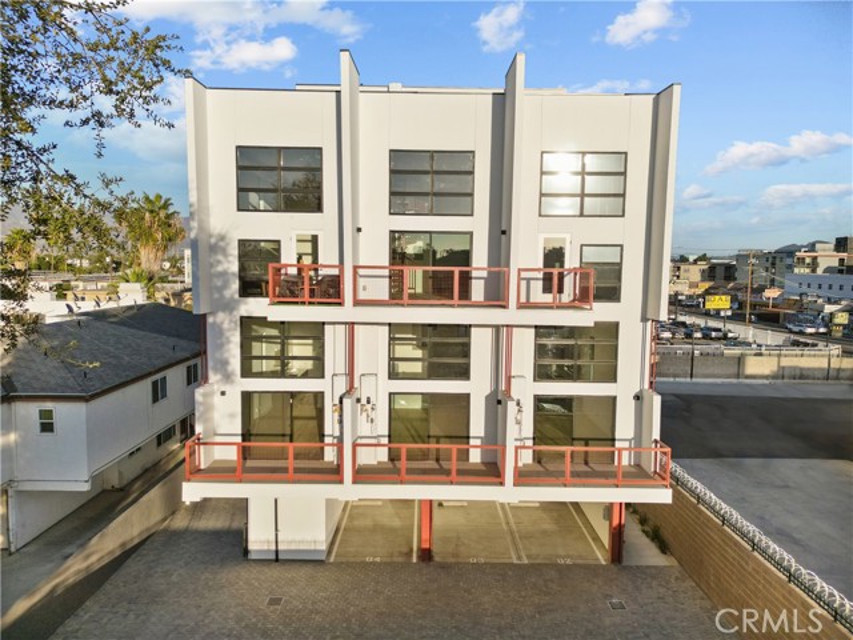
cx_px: 426
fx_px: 591
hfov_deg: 71.6
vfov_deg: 56.8
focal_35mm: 24
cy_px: 320
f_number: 1.7
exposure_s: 1/1600
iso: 100
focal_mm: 6.72
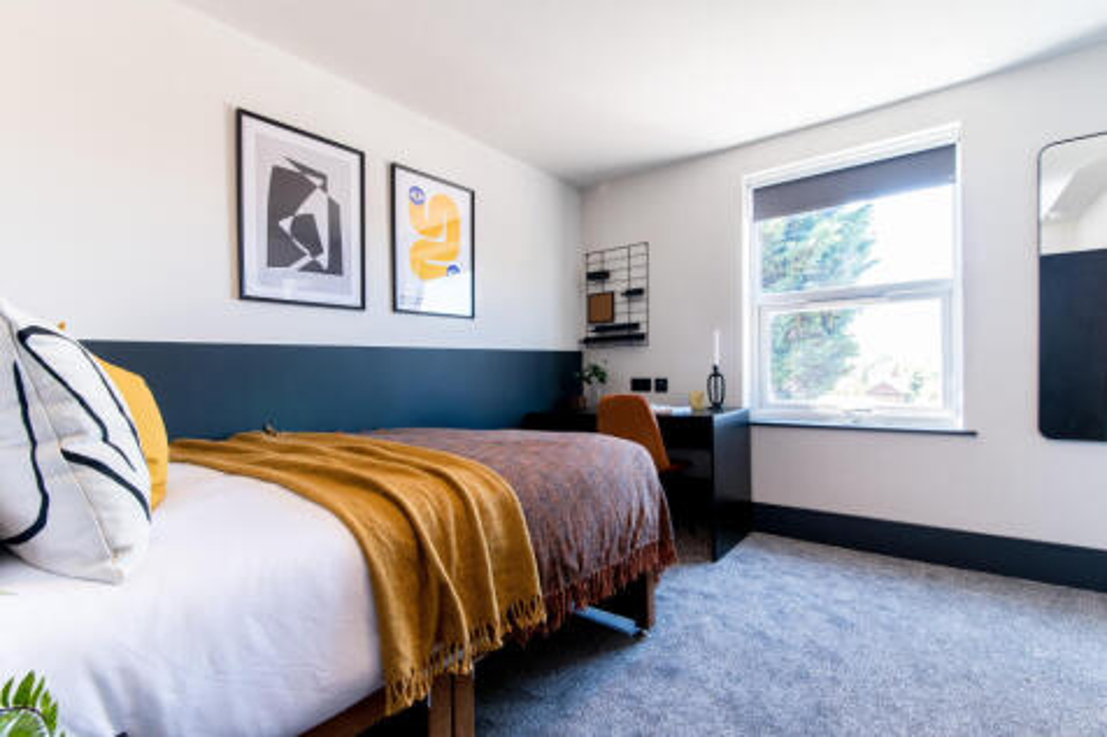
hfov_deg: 96.8
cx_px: 554
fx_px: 492
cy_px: 368
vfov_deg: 73.7
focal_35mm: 16
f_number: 14
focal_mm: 16
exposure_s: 1/2
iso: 100
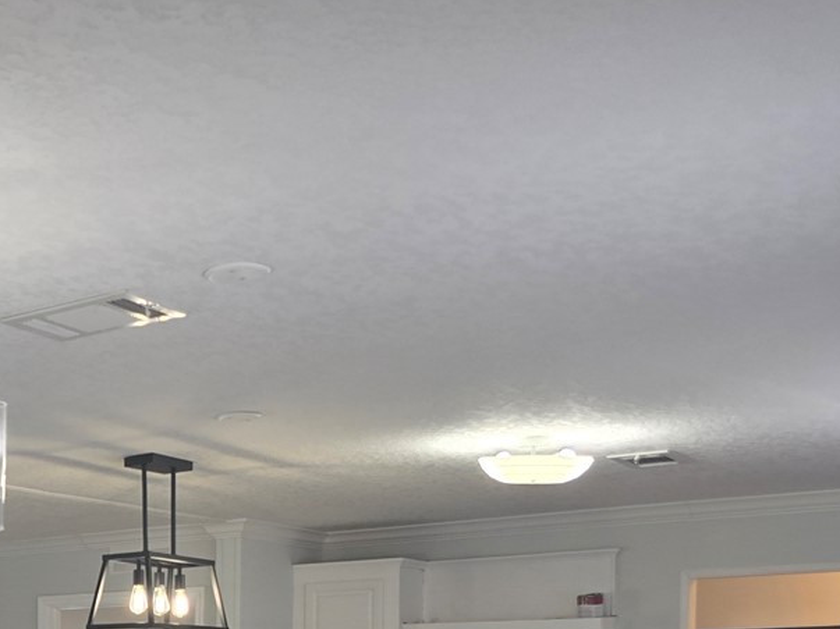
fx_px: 1480
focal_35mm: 61
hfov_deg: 27.8
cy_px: 740
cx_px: -169
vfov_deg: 22.3
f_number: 1.7
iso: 50
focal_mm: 6.3
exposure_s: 1/120
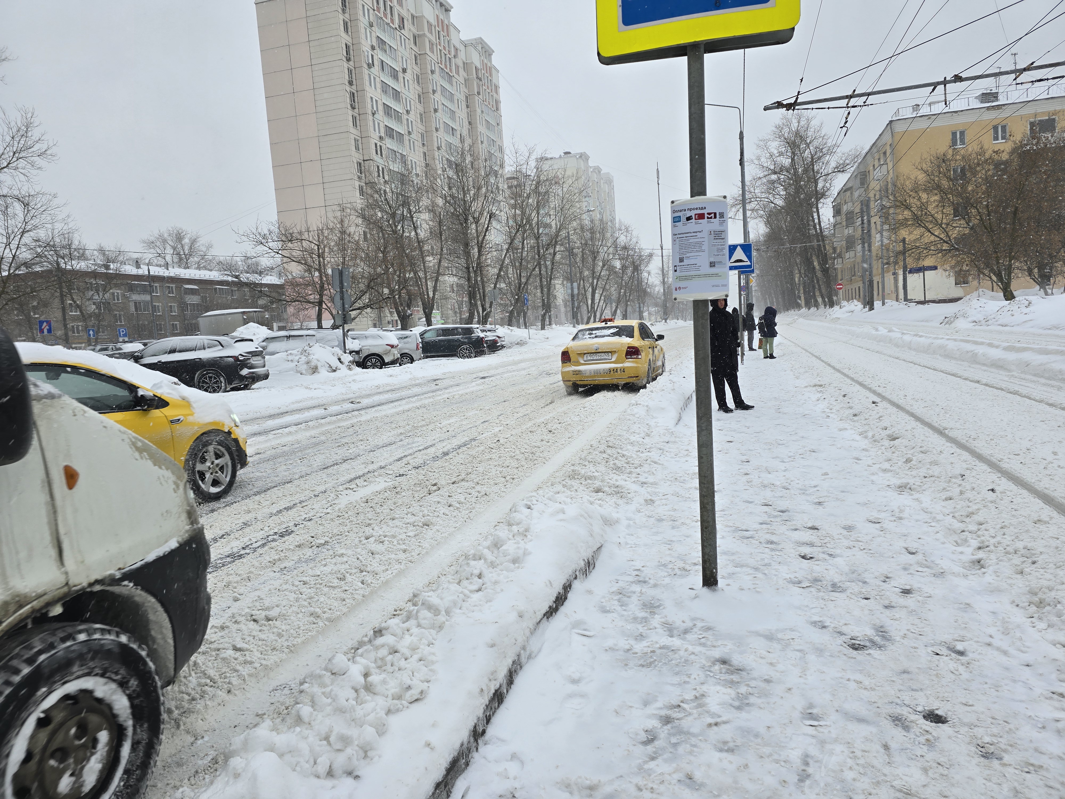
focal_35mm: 23
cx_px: 532
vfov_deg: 58.9
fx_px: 708
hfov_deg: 73.9
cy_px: 400
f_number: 1.7
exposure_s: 1/388
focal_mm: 6.3
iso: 12
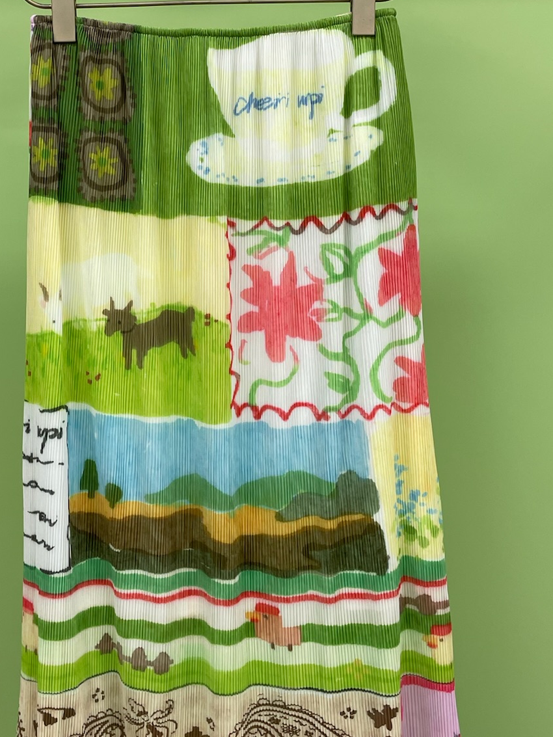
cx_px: 210
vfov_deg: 39.5
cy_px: 198
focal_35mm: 47
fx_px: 1001
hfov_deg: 30.8
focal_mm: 4.2
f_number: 1.6
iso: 40
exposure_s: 1/100
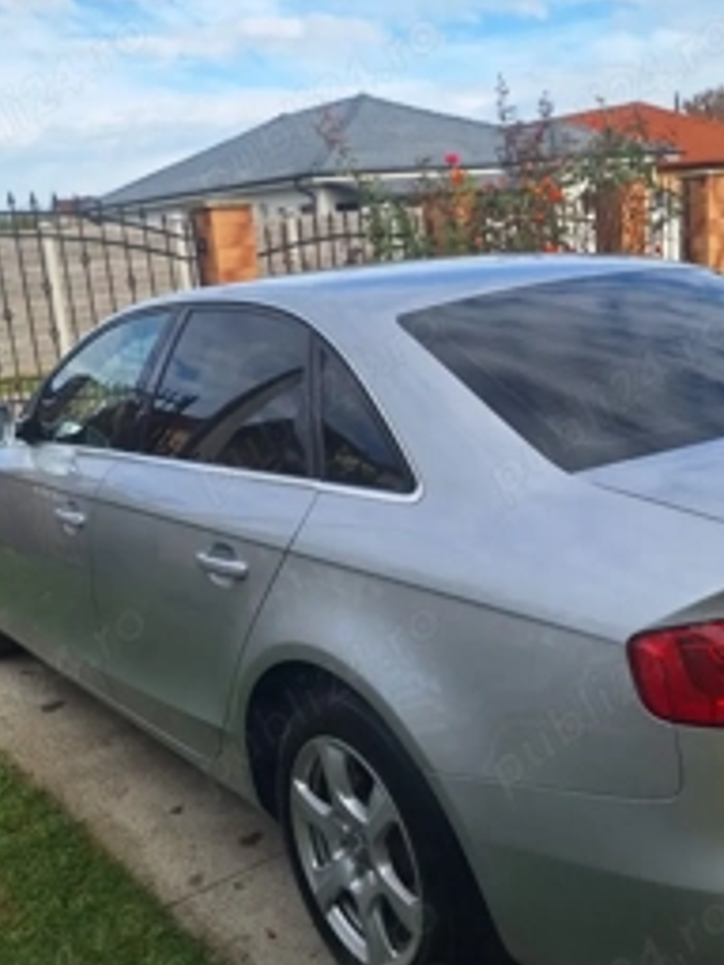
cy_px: 449
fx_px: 1004
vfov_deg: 51.3
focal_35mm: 36
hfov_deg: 39.6
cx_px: 392
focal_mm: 5.54
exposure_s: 1/2053
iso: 40
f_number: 1.8
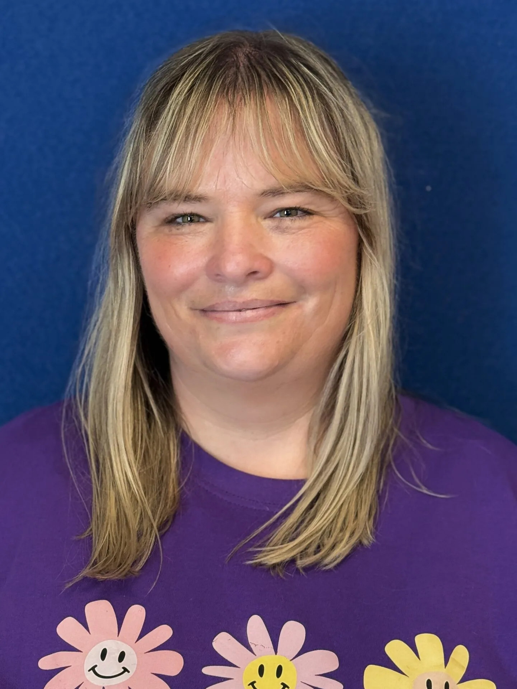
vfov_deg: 39.7
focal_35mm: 48
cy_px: 344
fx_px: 956
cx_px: 258
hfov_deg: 30.3
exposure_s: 1/61
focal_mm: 6.76
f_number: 1.78
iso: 125
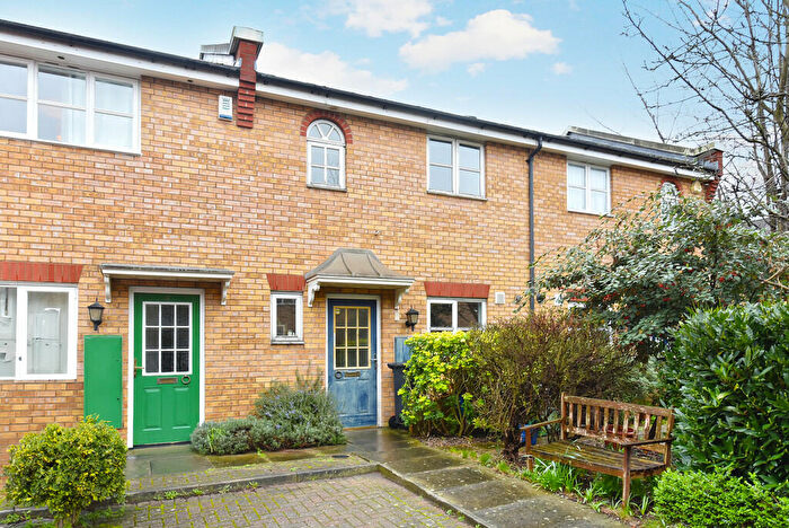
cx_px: 394
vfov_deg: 53.2
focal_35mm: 24
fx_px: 526
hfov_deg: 73.7
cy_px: 264
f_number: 8
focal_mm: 24
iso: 320
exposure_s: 1/40
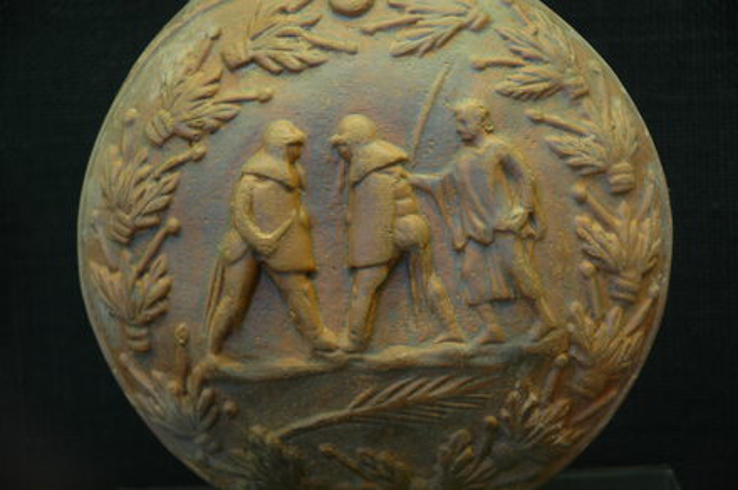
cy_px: 245
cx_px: 369
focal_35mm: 105
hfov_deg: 19.5
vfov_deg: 13.0
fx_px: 2149
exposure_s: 1/8
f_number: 4.5
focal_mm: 70
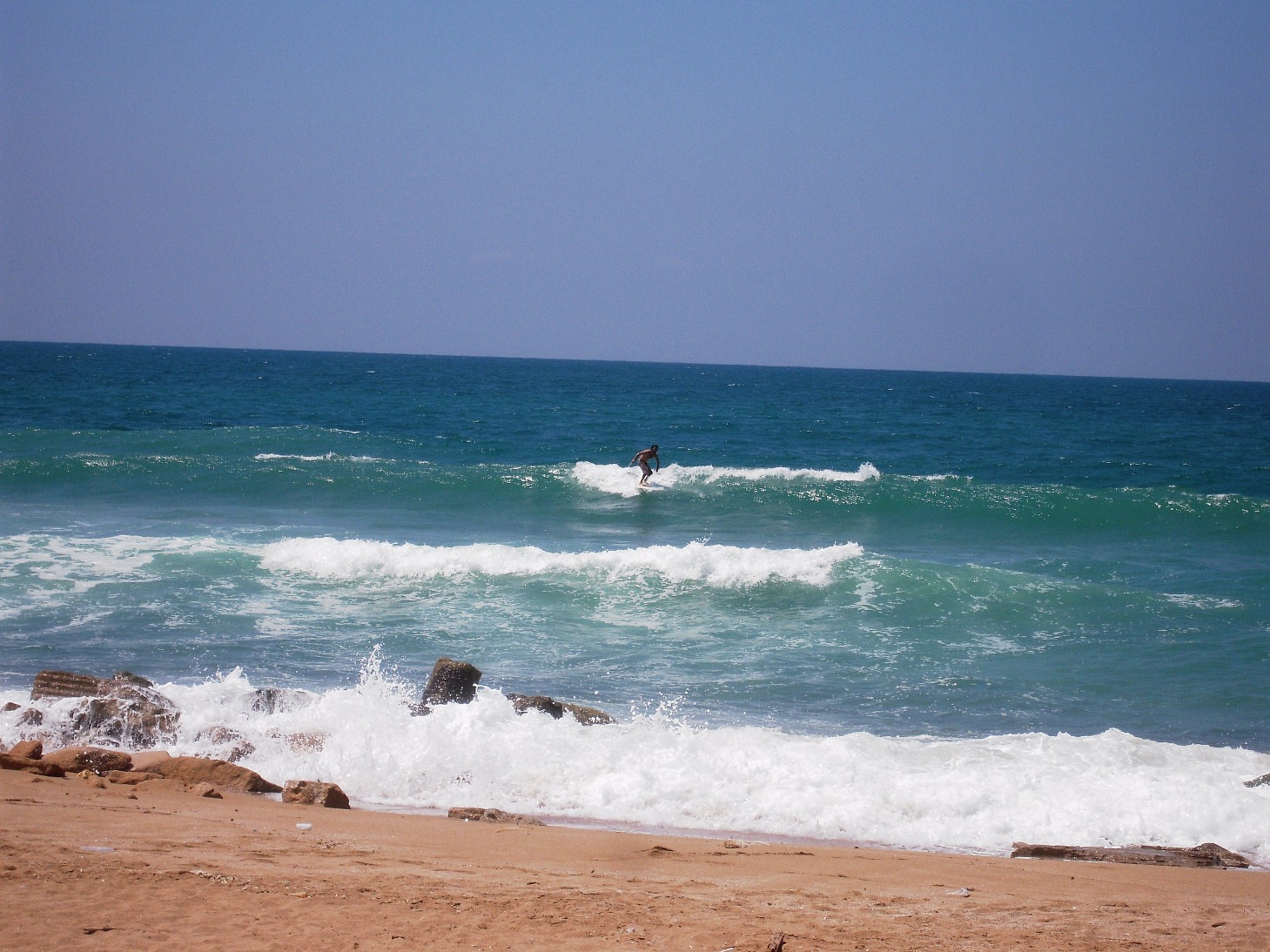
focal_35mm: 112
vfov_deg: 13.2
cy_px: 476
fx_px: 4109
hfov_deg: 17.6
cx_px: 635
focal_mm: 20
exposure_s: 1/800
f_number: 5.8
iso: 100
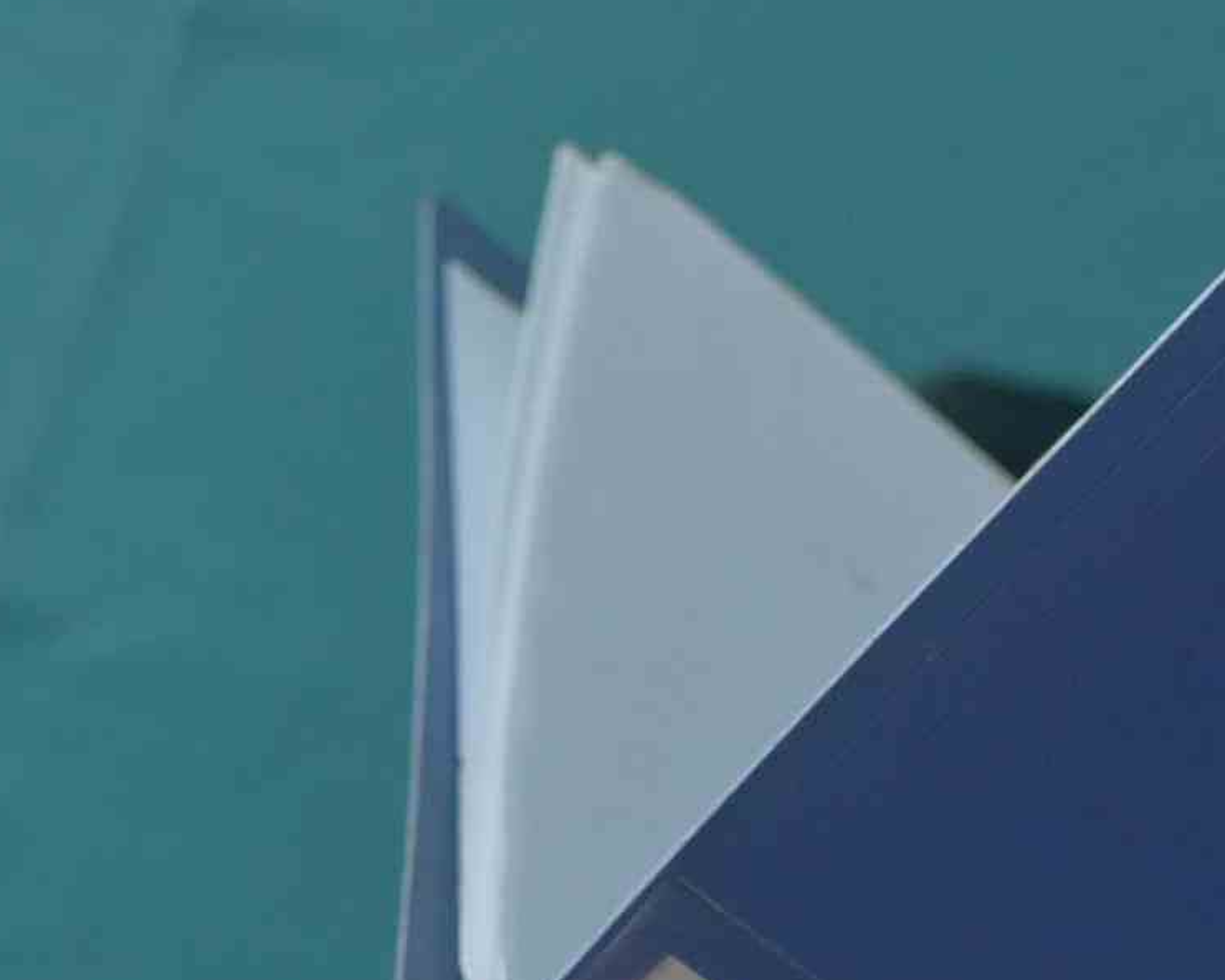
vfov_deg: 7.1
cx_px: -261
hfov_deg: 9.3
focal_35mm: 204
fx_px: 7397
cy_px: 2481
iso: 800
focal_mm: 35
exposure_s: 1/160
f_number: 3.5
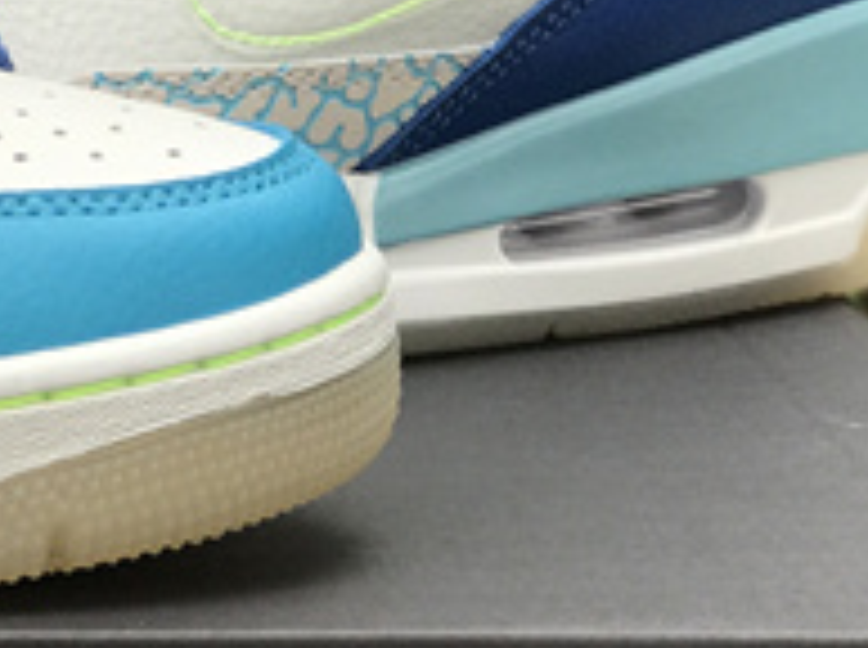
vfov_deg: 6.7
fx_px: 5481
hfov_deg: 8.8
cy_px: -371
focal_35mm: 219
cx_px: -445
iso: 25
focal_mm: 6.6
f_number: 2.8
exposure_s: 1/100
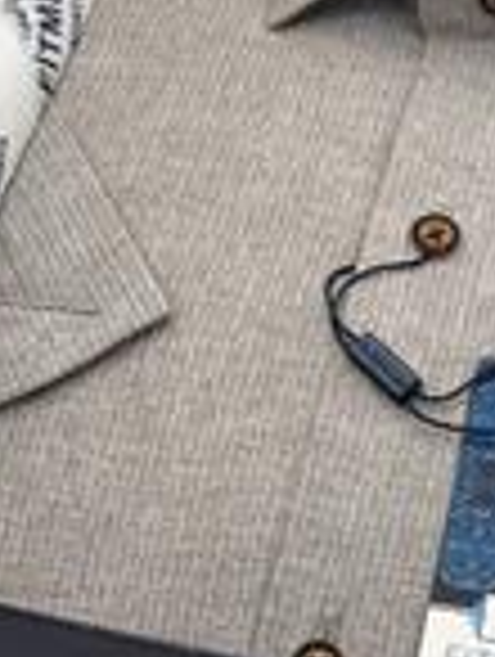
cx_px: 500
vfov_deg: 13.2
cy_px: -25
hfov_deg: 10.0
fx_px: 2795
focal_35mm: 147
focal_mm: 6
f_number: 2
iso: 32
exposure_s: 1/122
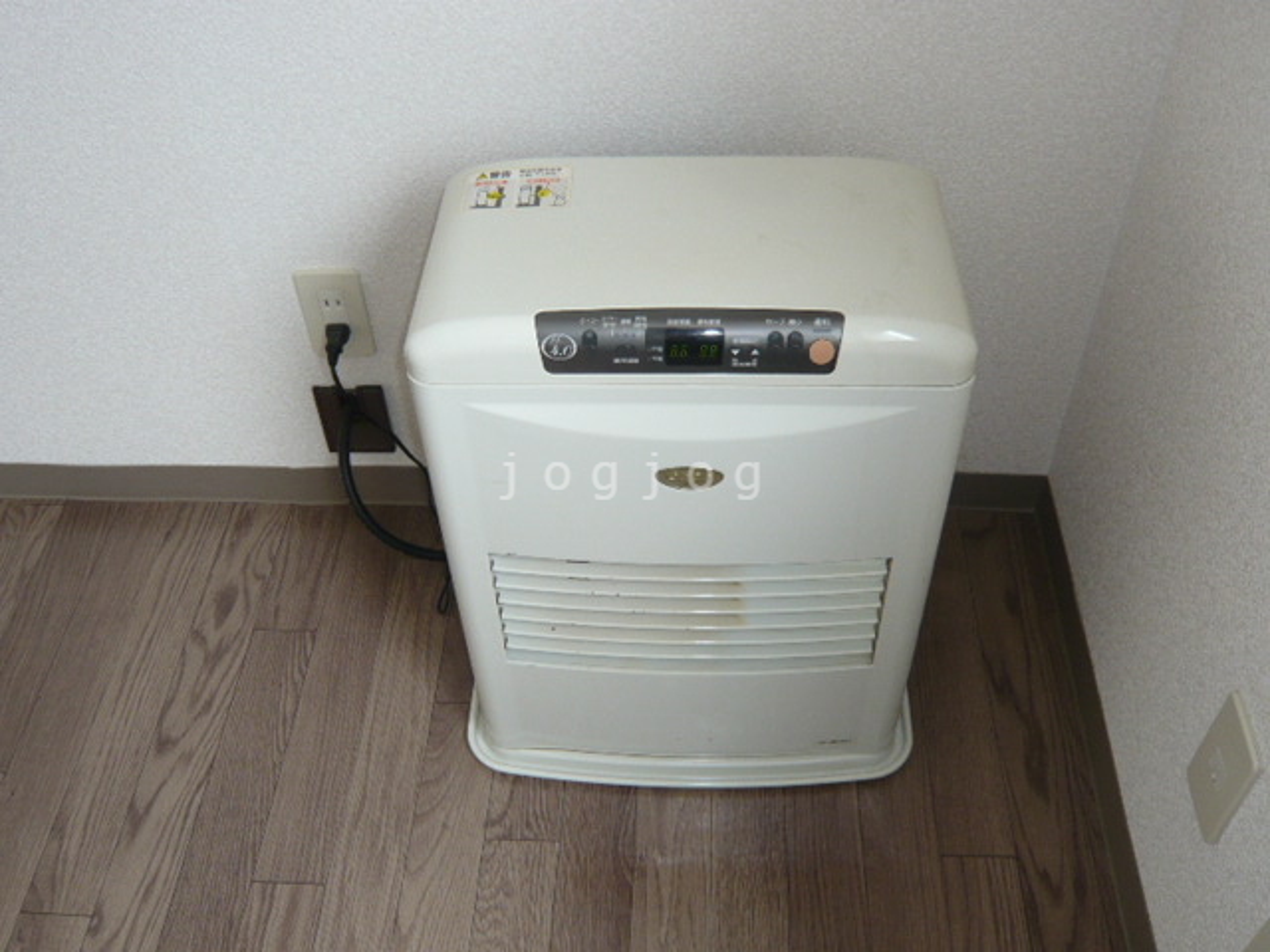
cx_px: 635
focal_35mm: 32
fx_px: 1174
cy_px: 476
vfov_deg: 44.2
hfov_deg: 56.8
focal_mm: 4.6
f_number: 2.8
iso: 100
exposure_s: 1/30
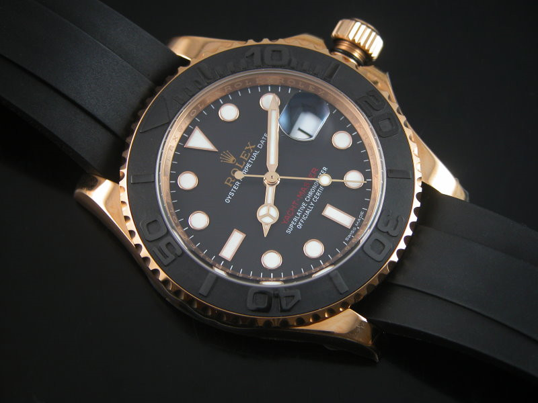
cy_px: 202
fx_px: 2300
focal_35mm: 148
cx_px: 269
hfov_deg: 13.3
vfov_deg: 10.0
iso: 100
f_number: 3.9
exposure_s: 1/6.2
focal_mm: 37.7
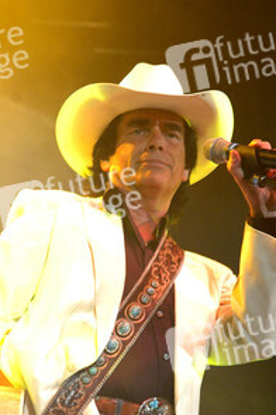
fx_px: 1990
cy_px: 272
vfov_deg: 11.9
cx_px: 110
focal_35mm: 173
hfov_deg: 7.9
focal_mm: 85
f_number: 4.5
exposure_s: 1/60
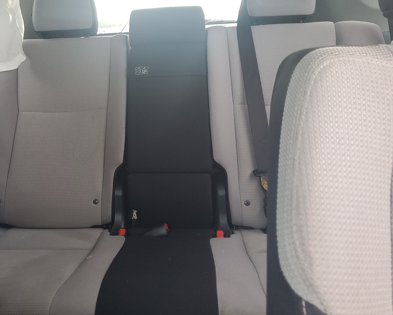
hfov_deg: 50.7
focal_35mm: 35
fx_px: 407
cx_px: 134
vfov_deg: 41.9
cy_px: 115
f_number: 1.5
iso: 97
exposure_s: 1/60.2
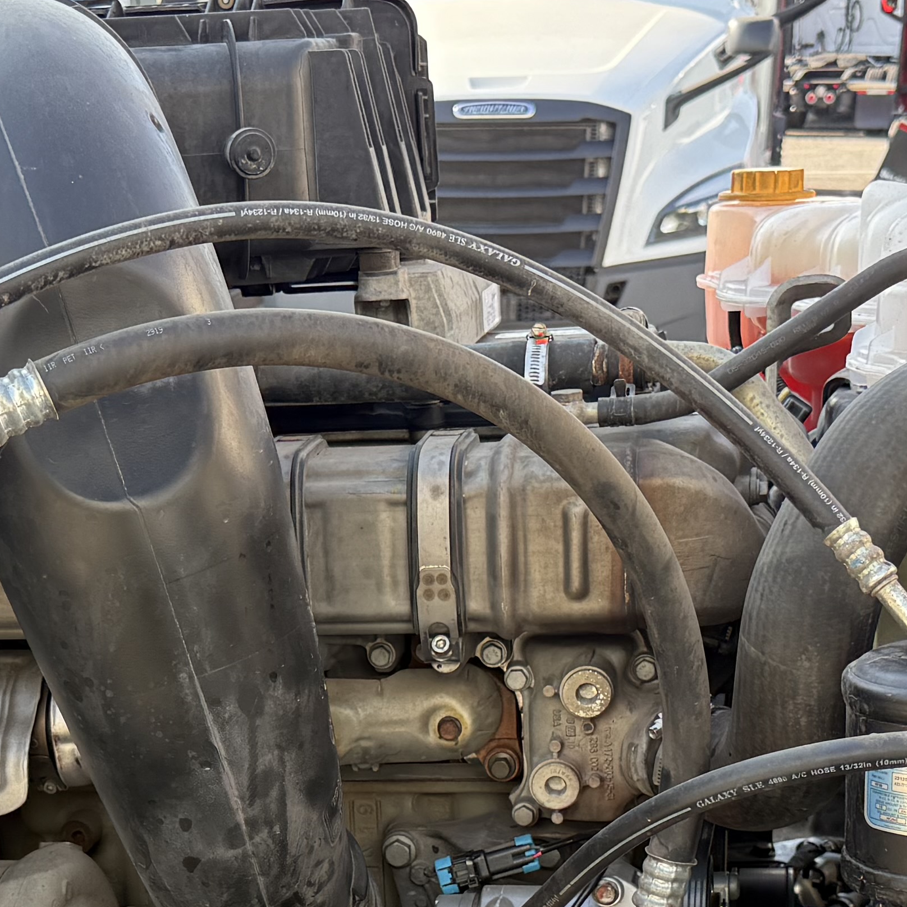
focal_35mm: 75
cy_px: 892
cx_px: 251
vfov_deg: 22.2
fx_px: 2223
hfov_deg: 22.9
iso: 100
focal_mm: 6.76
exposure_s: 1/347
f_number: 1.78
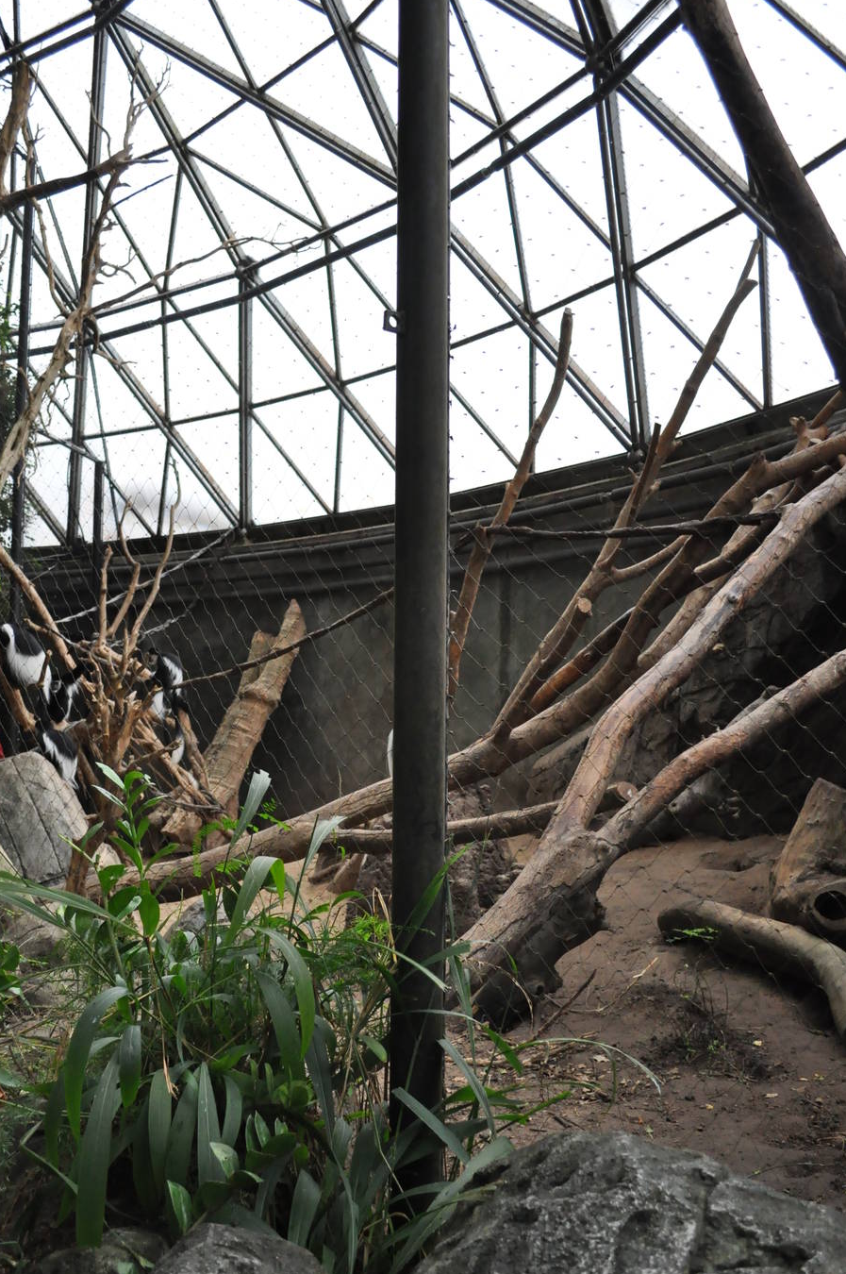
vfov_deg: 58.7
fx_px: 1131
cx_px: 355
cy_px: 668
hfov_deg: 40.9
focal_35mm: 32
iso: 1600
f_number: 3.5
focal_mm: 18
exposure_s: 1/400
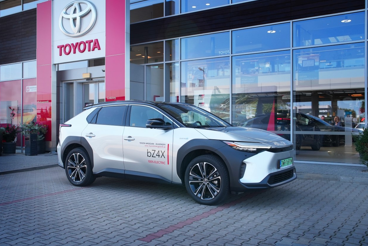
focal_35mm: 36
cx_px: 186
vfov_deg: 36.9
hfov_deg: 53.1
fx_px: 368
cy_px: 123
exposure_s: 1/2000
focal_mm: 35
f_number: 5.6
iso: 2000
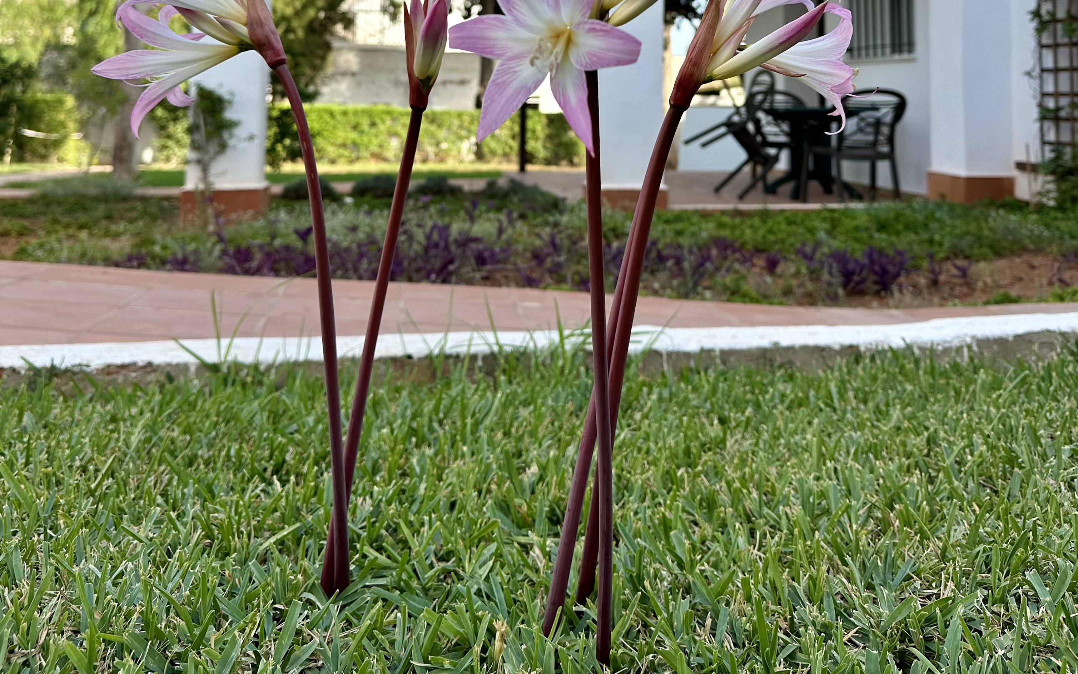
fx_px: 999
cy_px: 24
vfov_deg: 34.4
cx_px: 540
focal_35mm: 34
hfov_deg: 56.7
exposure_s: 1/1241
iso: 80
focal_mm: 6.86
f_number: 1.78
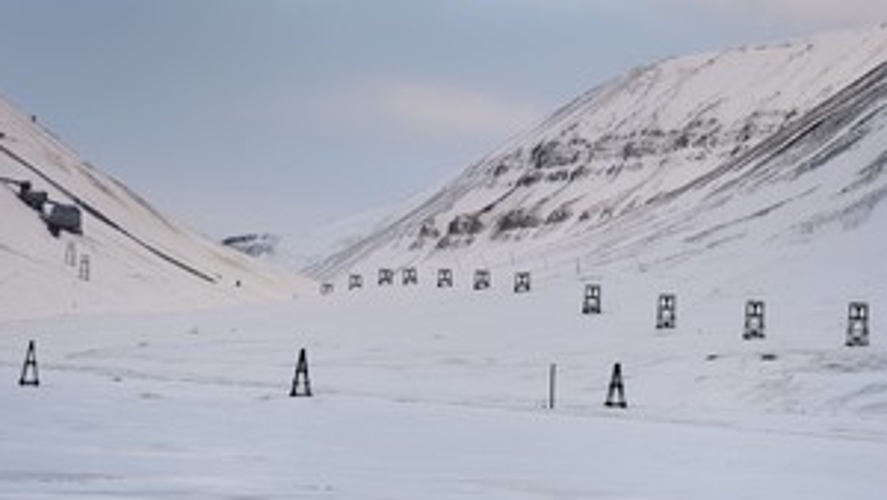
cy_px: 104
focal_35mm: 164
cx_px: 512
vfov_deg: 7.4
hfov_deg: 13.1
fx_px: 3859
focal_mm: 112
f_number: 8
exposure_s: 1/250
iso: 400
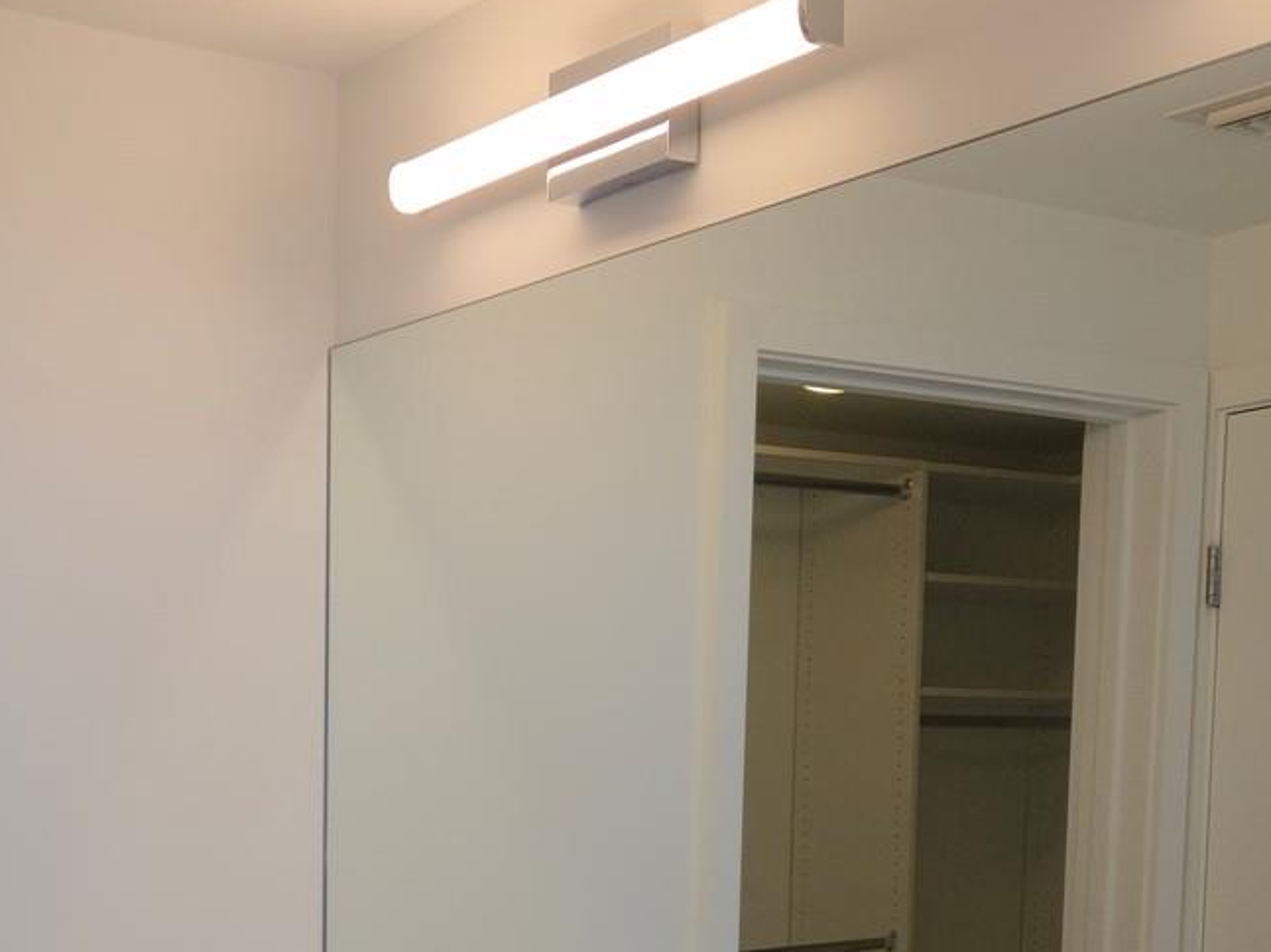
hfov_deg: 32.3
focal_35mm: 57
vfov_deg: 24.4
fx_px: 2092
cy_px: 970
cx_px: 151
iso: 40
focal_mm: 5.4
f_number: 1.8
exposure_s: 1/120
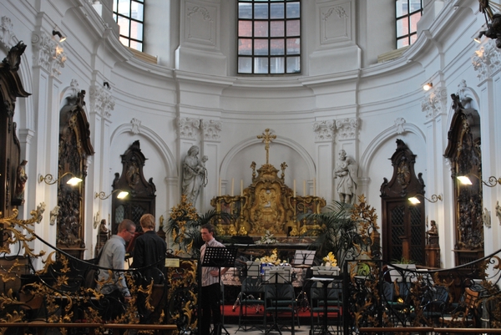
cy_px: 168
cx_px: 250
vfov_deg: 28.1
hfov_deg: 41.1
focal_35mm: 48
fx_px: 668
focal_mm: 32
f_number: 5
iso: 360
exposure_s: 1/30
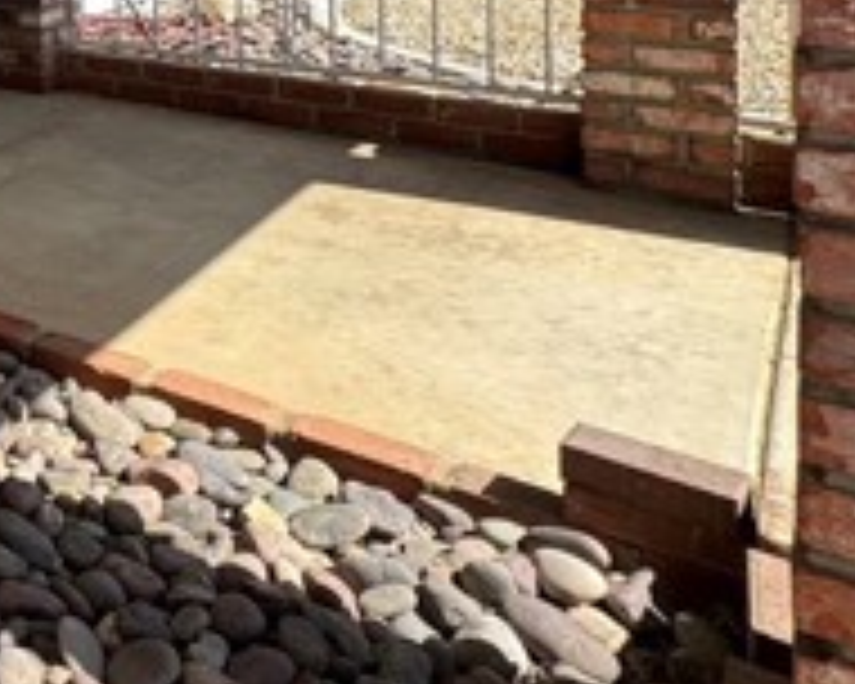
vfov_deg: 28.4
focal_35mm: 46
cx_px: -428
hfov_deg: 27.6
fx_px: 1164
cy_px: -140
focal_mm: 2.22
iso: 40
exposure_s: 1/573
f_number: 2.2
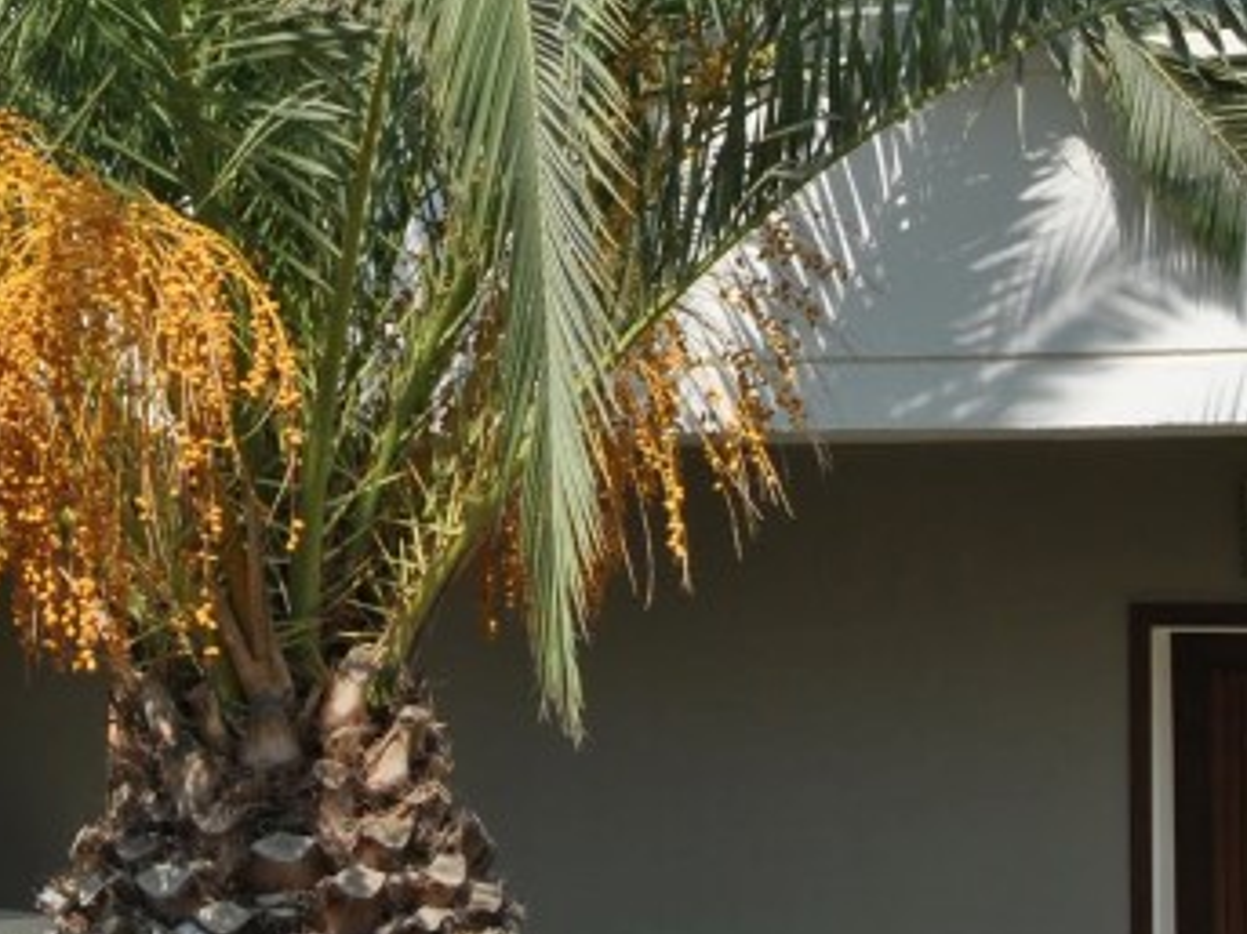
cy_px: 29
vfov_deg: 12.6
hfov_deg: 17.0
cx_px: 504
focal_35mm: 116
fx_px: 4177
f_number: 10
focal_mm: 24
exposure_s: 1/200
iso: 100
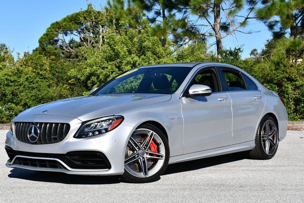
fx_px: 541
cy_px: 102
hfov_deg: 31.4
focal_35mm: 64
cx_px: 152
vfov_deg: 21.3
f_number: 9
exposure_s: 1/320
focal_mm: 32
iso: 100
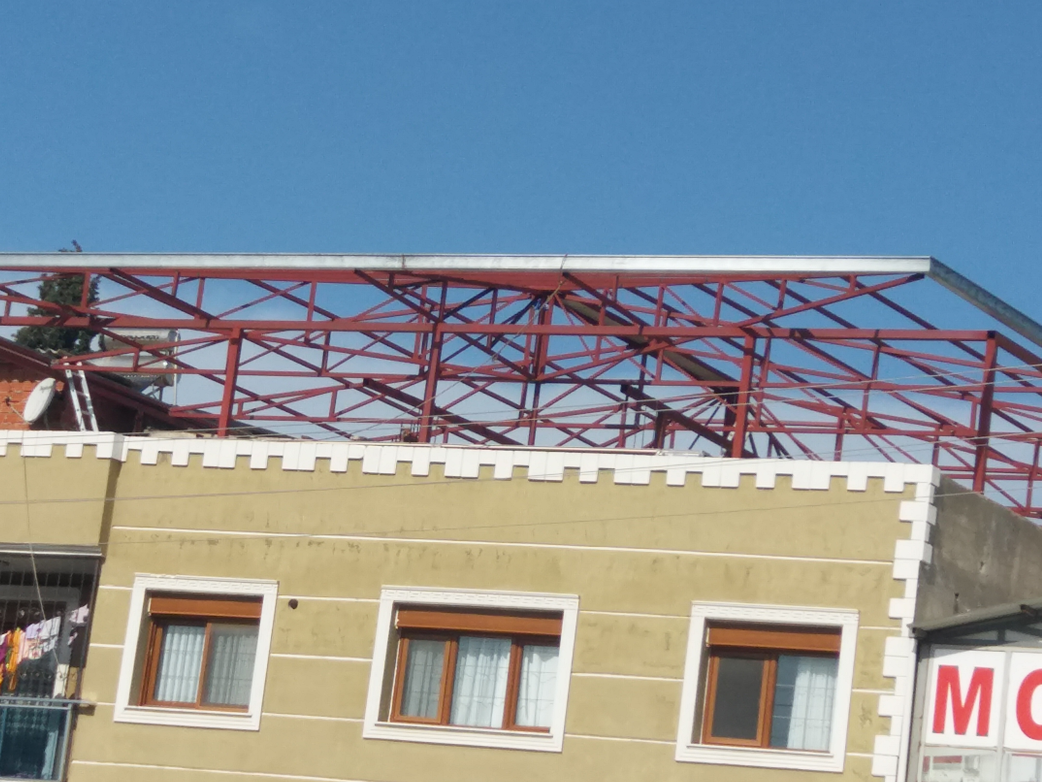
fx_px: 993
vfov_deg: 42.9
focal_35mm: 33
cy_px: 373
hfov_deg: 55.1
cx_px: 439
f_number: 1.9
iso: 40
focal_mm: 3.7
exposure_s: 1/2266
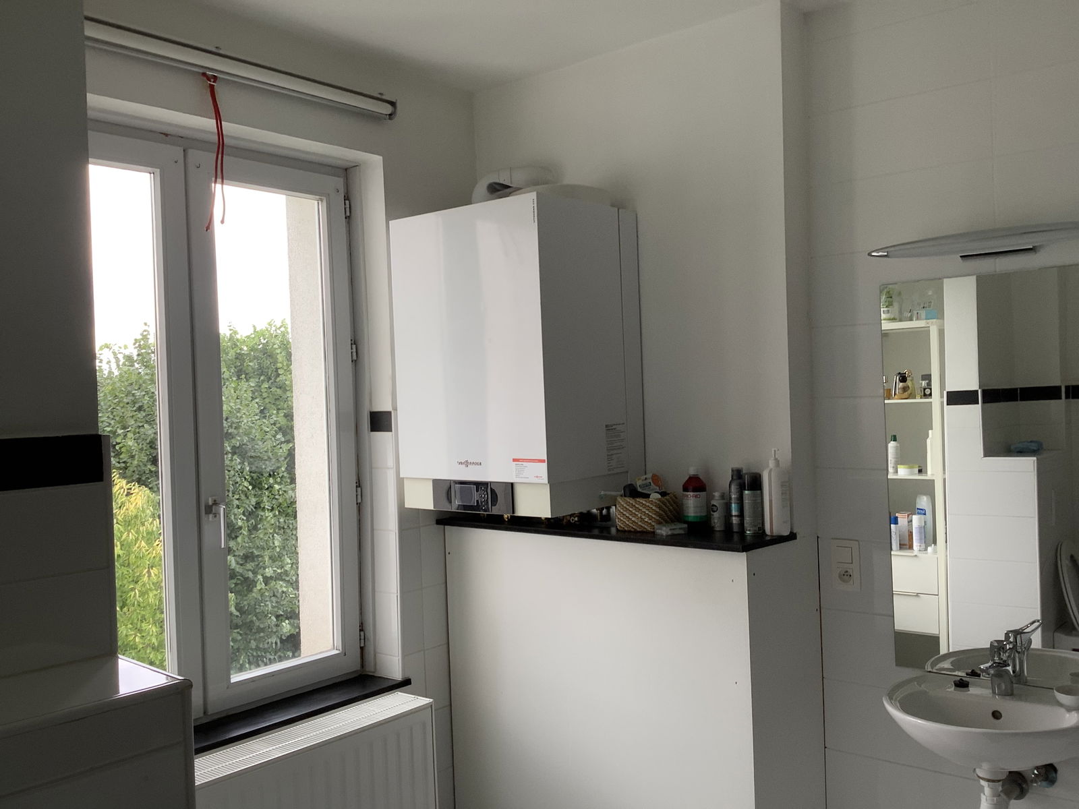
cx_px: 540
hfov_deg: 58.4
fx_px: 966
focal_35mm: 31
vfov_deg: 45.4
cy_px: 404
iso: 40
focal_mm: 3.3
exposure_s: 1/100
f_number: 2.4
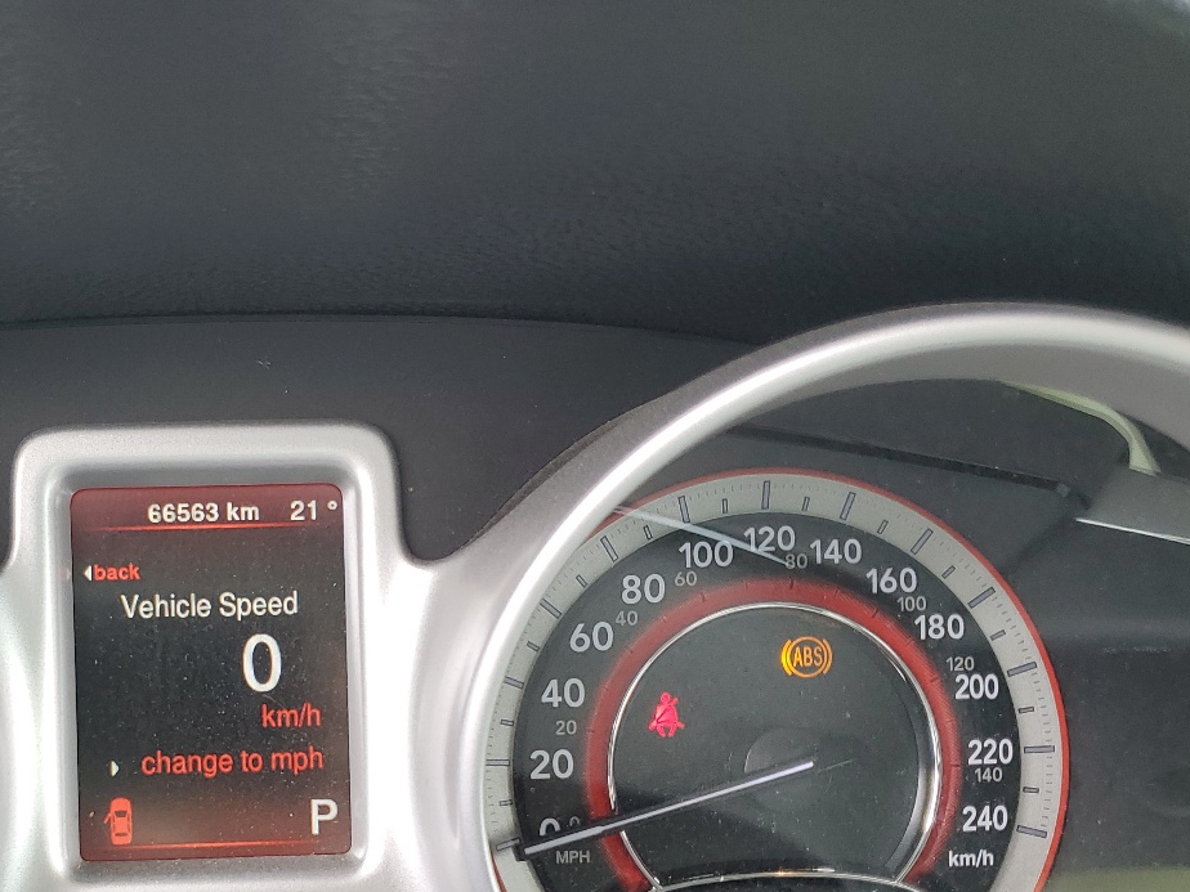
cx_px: 234
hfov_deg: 40.3
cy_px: 680
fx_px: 1547
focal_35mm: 45
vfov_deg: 31.6
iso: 50
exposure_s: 1/128
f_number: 1.5
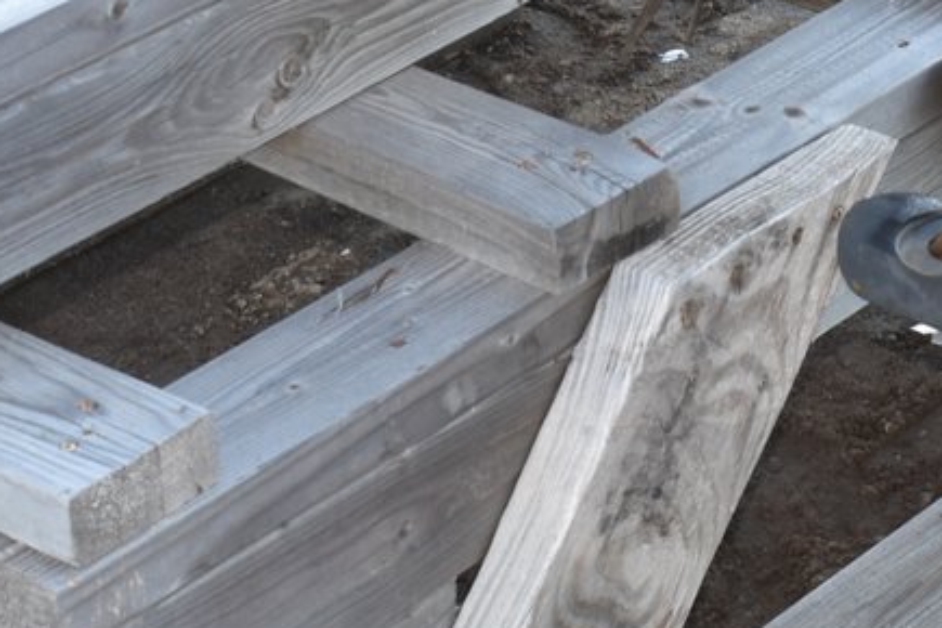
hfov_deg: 14.4
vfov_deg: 9.7
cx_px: 791
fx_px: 3689
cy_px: 86
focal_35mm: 141
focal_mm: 24
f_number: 5
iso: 250
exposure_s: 1/60
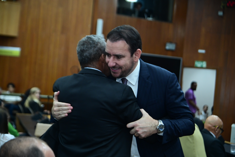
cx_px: 118
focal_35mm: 85
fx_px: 555
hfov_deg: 23.9
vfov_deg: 16.1
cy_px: 78
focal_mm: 85
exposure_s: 1/125
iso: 3200
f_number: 6.3
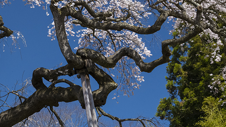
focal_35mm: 127
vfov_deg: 9.5
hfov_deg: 16.2
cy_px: 109
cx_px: -41
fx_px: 761
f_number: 16
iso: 1600
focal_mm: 50.8
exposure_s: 1/250
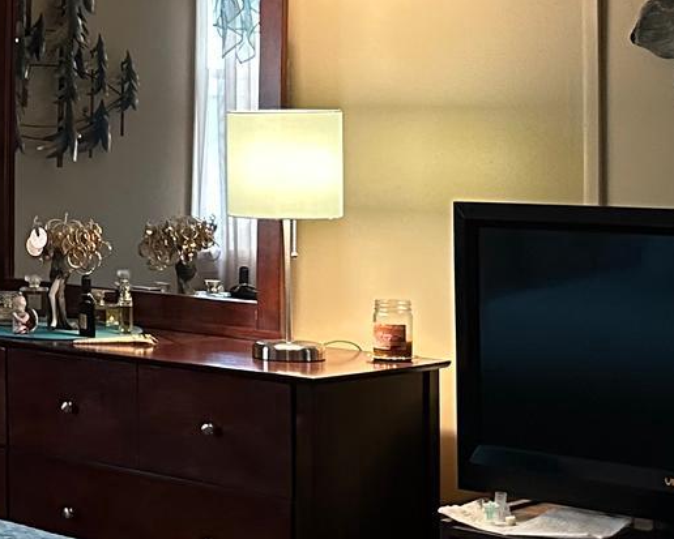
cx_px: -372
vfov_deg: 16.5
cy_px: 142
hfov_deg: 18.1
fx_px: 1855
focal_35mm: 93
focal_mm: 6.86
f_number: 1.78
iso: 640
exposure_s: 1/60
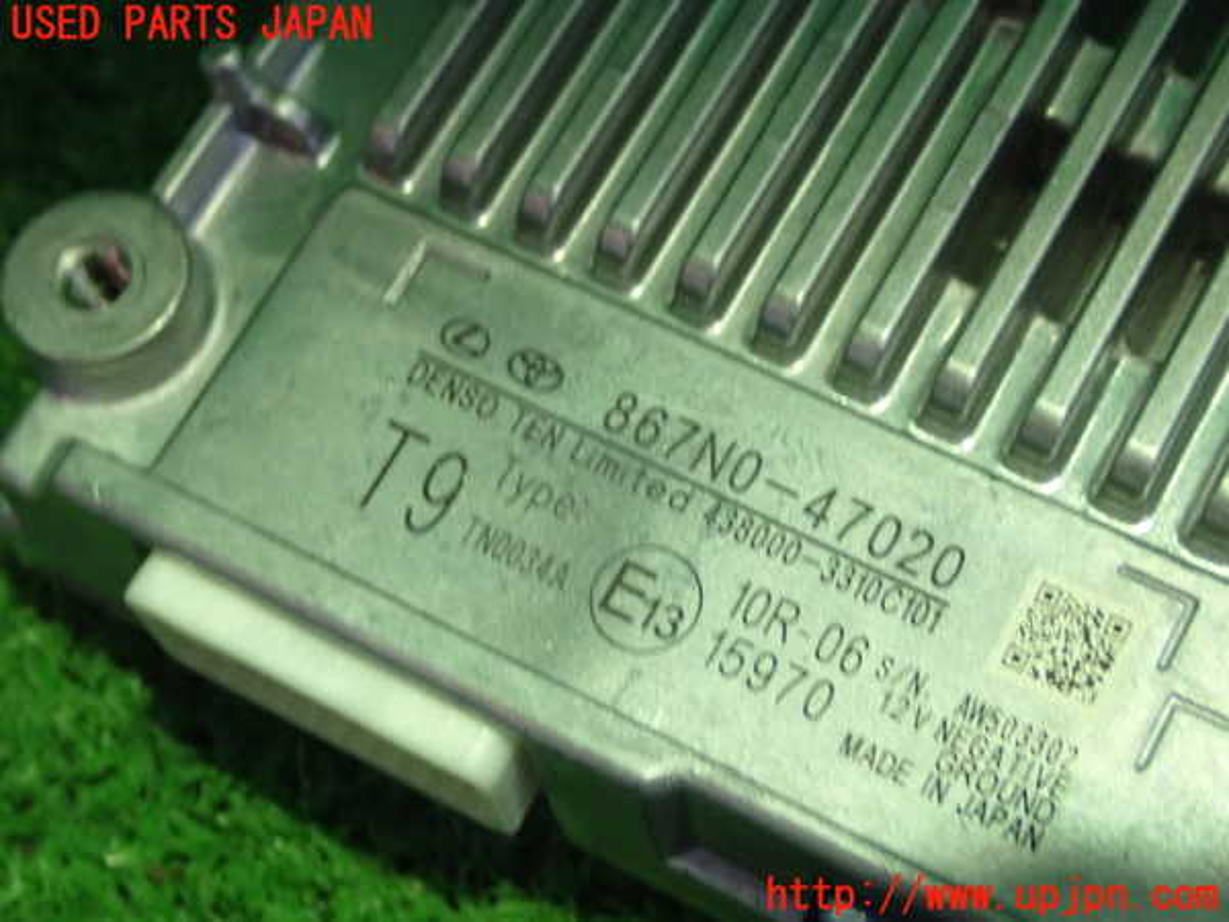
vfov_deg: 21.9
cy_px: 461
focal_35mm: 67
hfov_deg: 29.0
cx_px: 614
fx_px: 2379
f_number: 3.8
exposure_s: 1/20
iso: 800
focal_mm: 11.88
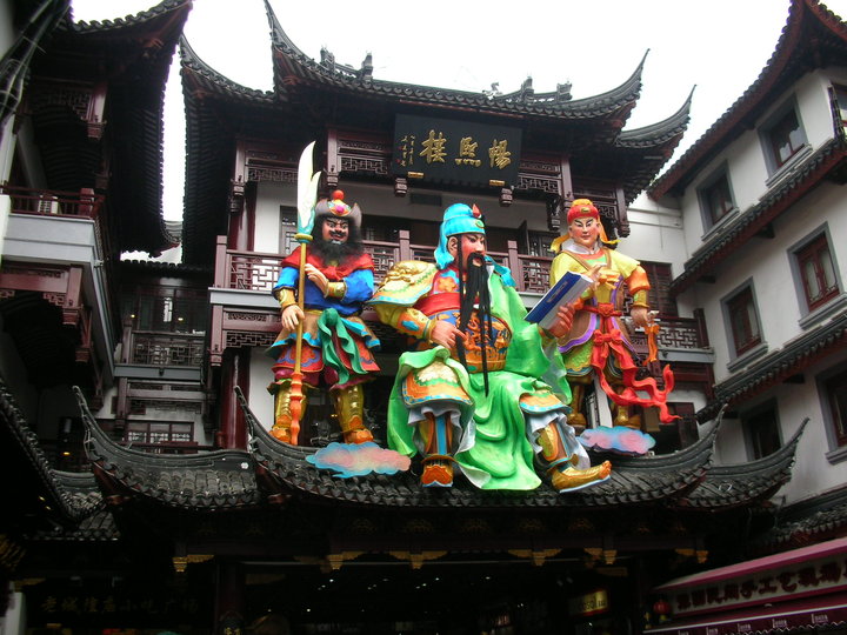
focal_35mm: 35
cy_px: 318
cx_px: 424
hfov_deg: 52.6
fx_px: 856
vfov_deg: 40.7
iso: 50
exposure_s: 1/233
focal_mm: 5.8
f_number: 3
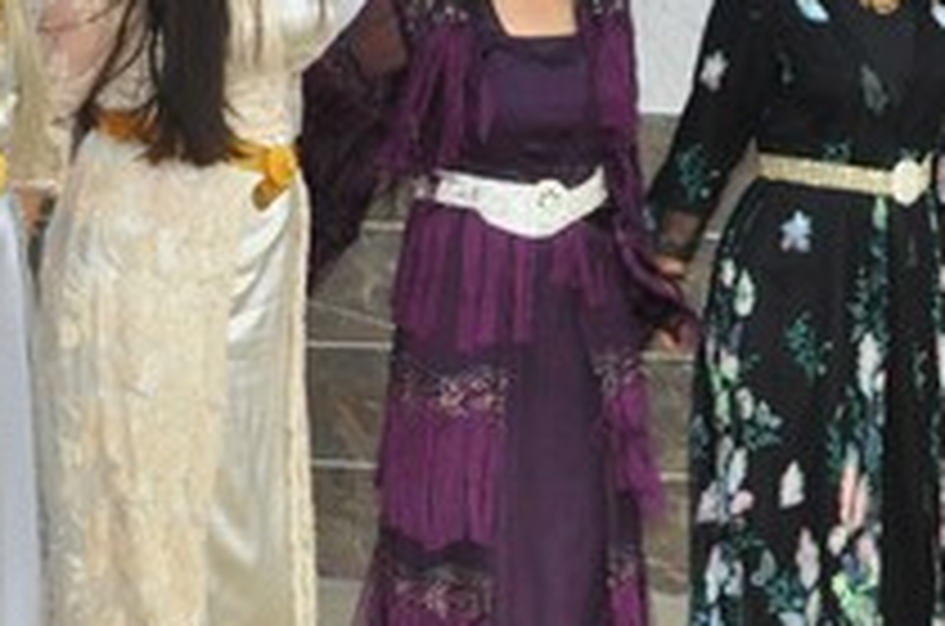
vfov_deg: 12.4
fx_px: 2881
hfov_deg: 18.6
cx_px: 436
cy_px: 435
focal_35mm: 110
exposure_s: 1/60
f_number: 4.5
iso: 1250
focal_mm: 22
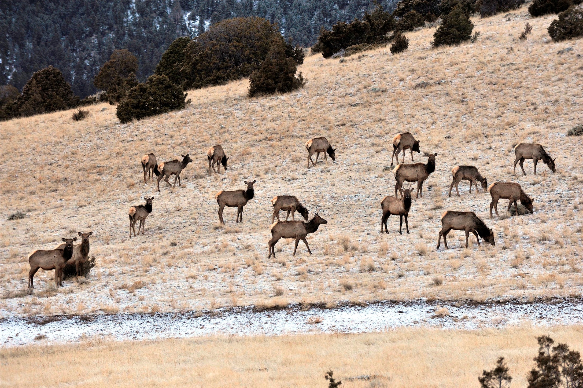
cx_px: 292
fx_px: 3236
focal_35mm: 200
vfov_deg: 6.9
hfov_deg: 10.3
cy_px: 194
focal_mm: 200
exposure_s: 1/100
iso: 1250
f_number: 5.6
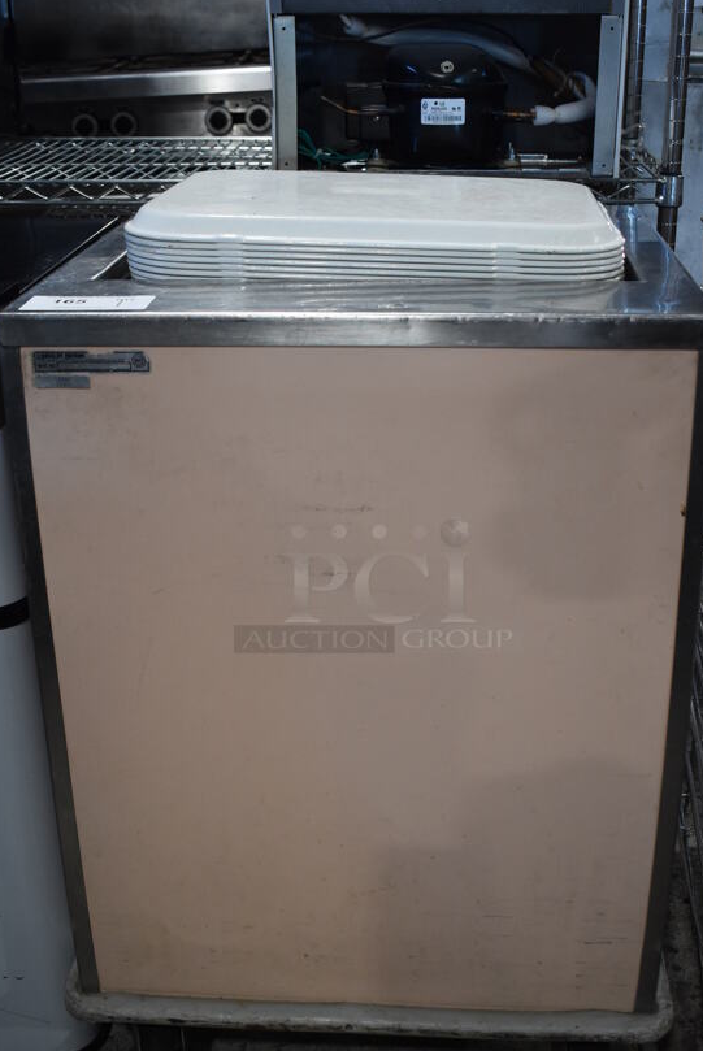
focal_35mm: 44
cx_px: 379
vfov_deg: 44.4
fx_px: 1286
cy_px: 585
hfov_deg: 30.6
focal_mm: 26
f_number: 4
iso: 1100
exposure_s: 1/125
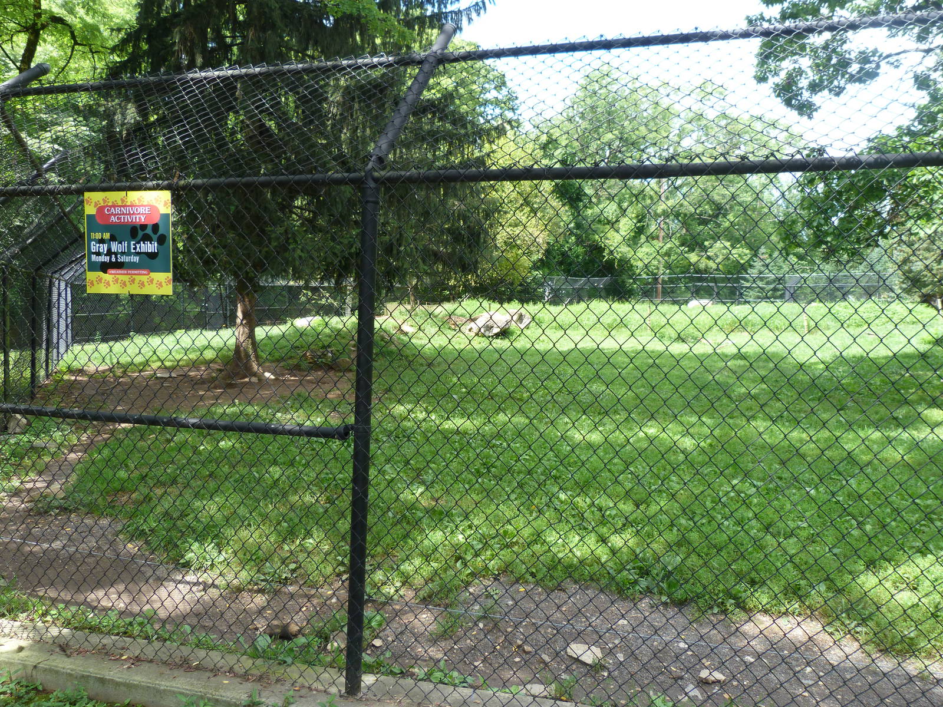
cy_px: 354
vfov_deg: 54.9
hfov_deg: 69.4
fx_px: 681
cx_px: 472
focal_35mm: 25
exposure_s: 1/125
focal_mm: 4.5
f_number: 3.6
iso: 80
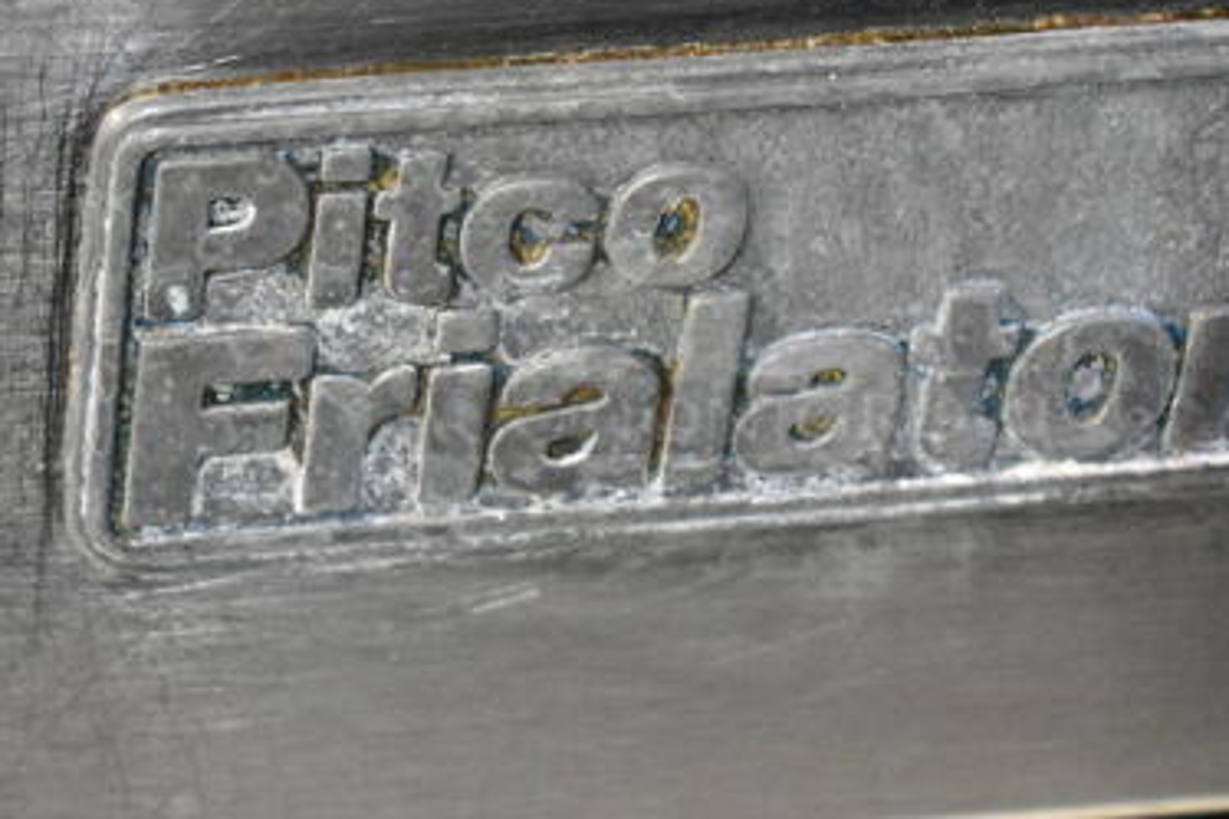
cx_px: 739
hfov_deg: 23.7
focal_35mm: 86
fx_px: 2928
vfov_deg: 15.9
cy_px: 280
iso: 6400
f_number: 4.5
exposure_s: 1/80
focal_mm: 35
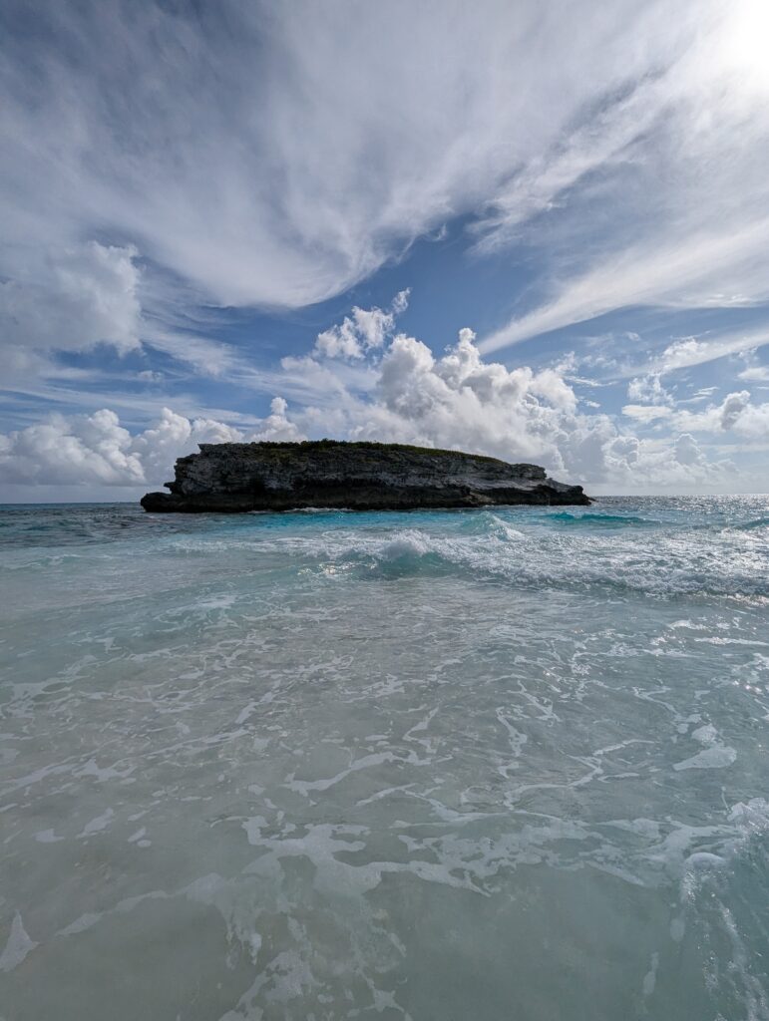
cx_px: 384
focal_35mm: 13
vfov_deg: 106.1
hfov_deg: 90.1
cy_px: 510
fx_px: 384
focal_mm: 1.95
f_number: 2.2
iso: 48
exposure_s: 1/8475
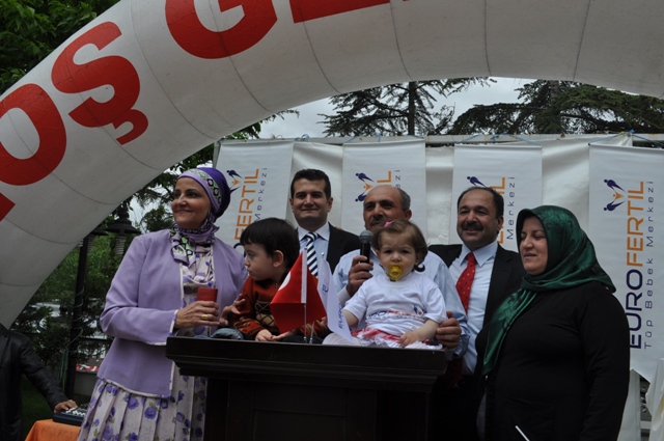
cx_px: 332
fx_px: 553
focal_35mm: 30
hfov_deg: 62.0
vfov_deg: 43.5
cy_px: 220
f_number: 9
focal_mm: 20
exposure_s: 1/320
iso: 200
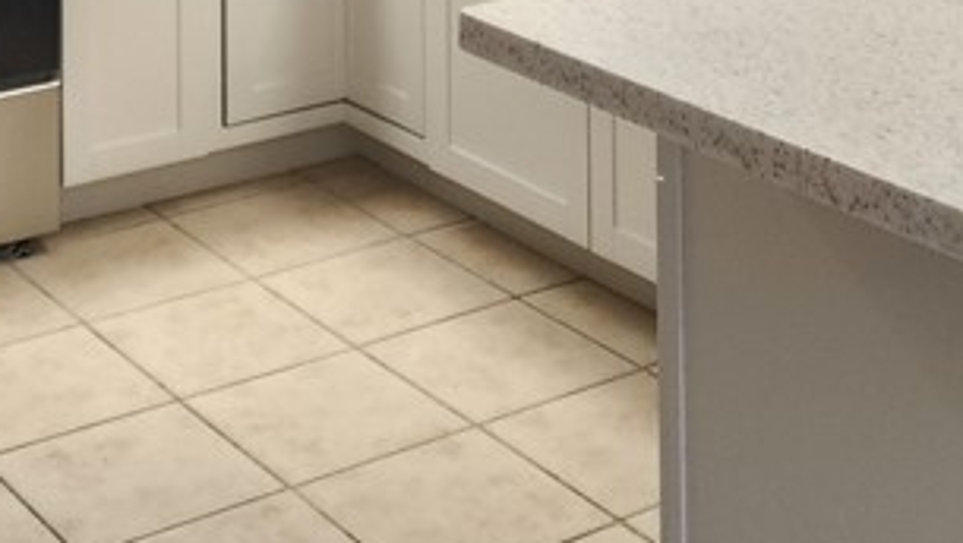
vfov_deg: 12.4
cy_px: -600
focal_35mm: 84
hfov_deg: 25.2
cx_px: 360
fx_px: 2146
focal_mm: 6.4
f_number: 1.8
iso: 200
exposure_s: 1/120
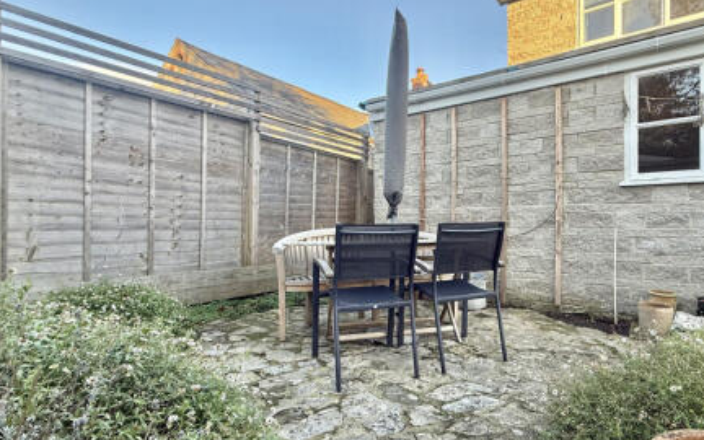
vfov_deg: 59.6
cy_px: 226
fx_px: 384
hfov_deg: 84.4
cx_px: 408
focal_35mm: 20
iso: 64
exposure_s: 1/99
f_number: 2.2
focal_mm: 2.22
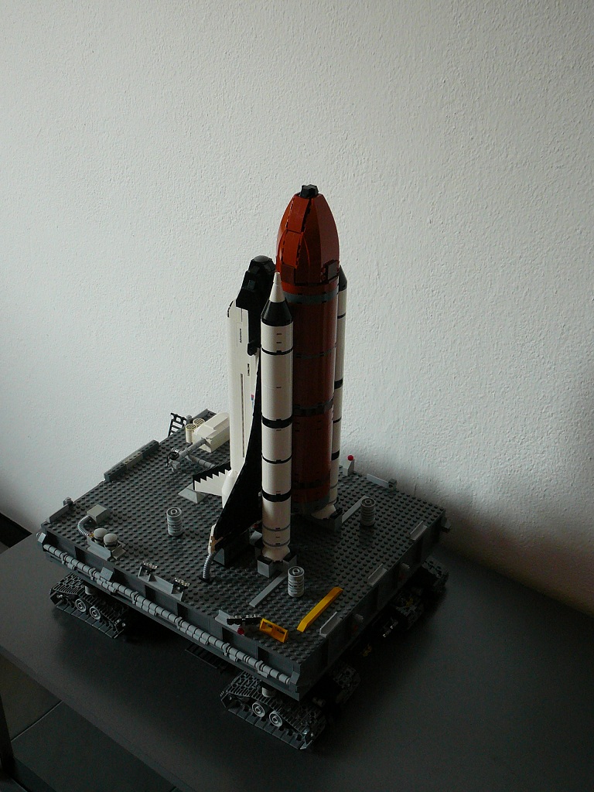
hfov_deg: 33.6
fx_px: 984
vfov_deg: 43.9
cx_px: 297
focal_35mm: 43
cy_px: 396
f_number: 3.2
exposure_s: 1/30
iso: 200
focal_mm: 6.4
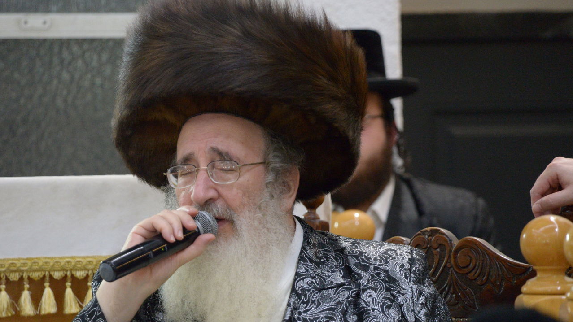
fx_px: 4786
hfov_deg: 6.9
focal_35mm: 315
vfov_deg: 3.9
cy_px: 188
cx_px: 287
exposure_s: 1/160
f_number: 6.3
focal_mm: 300
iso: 6400
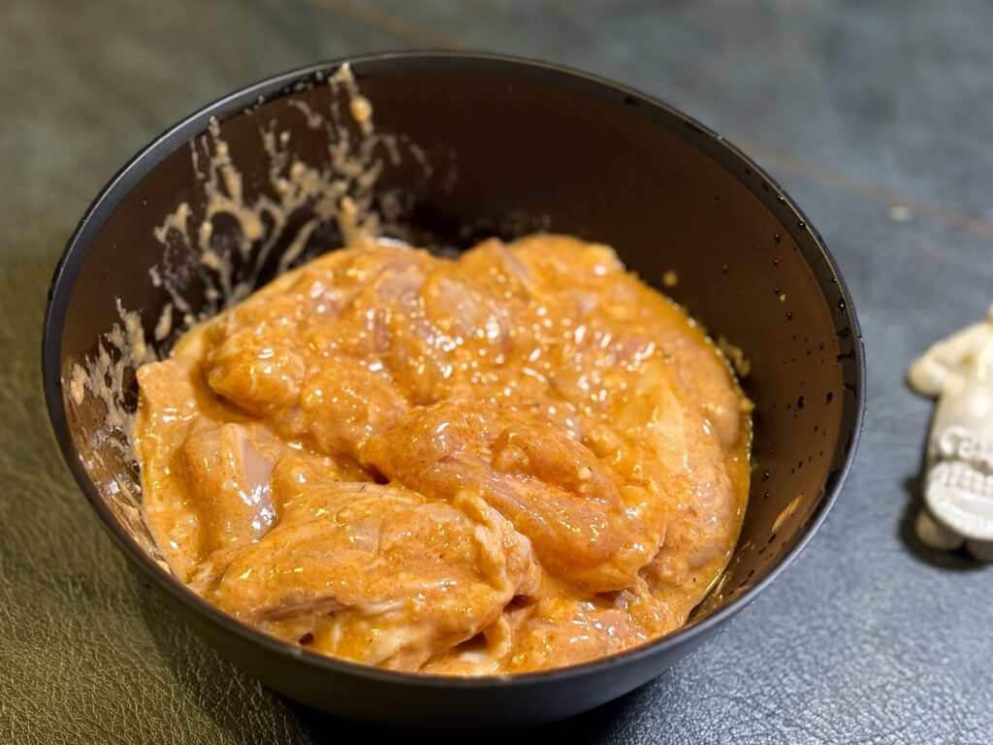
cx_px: 496
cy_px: 372
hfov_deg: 36.8
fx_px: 1492
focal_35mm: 52
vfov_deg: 28.0
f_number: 1.6
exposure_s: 1/60
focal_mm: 5.96
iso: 50
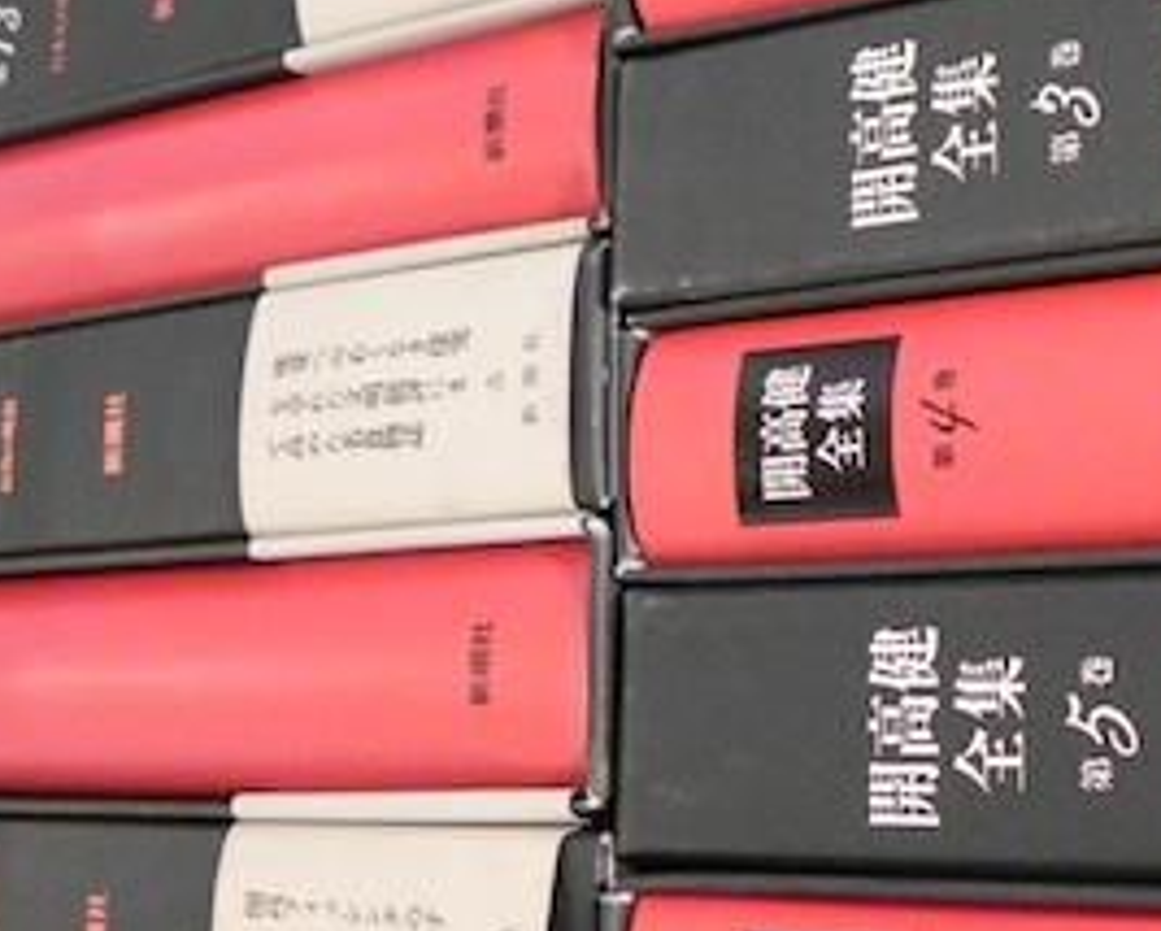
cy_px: 372
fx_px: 1822
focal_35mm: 53
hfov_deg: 34.4
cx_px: 913
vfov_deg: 28.6
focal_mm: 5.2
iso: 1600
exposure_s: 1/30.4
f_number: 2.8
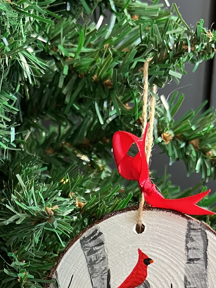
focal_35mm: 70
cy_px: 310
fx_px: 583
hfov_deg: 20.4
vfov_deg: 25.9
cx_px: 9
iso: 320
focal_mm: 5.7
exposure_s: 1/52
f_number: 1.5
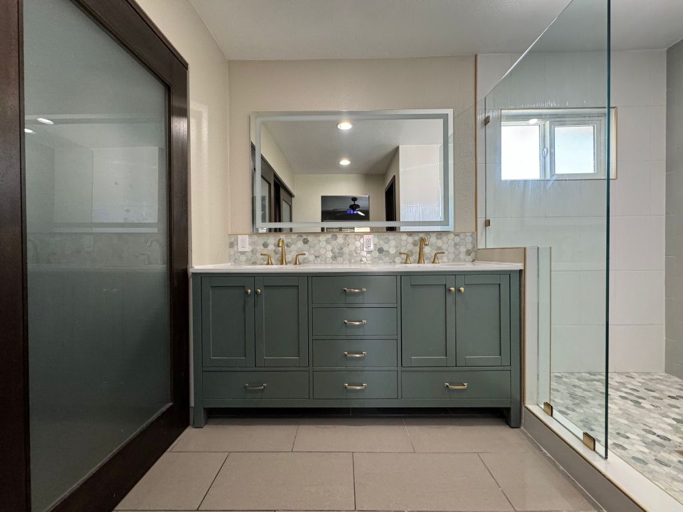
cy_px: 256
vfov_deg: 85.7
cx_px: 342
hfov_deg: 102.1
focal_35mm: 14
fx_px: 276
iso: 250
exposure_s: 1/120
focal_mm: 2.22
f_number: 2.2
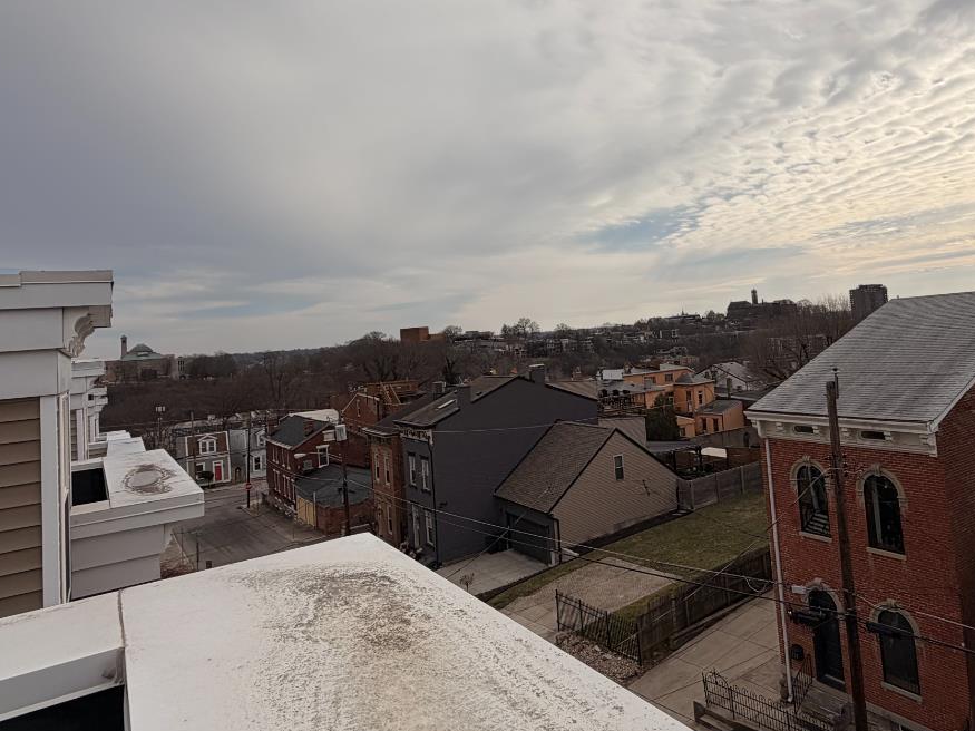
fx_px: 676
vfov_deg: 56.3
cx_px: 568
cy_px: 287
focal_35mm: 24
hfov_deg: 71.1
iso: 20
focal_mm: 2.22
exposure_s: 1/2092
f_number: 2.2
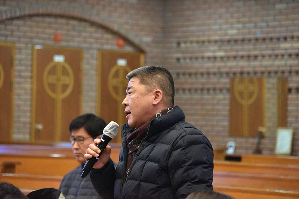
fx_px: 1495
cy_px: 100
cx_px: 150
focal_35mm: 180
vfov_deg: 7.6
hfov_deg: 11.4
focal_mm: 180
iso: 9000
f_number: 6.3
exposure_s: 1/125
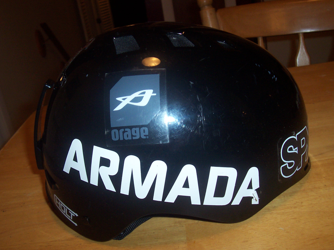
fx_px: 357
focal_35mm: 37
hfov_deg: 50.1
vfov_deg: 38.7
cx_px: 167
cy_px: 125
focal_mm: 5.6
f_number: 2.8
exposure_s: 1/60
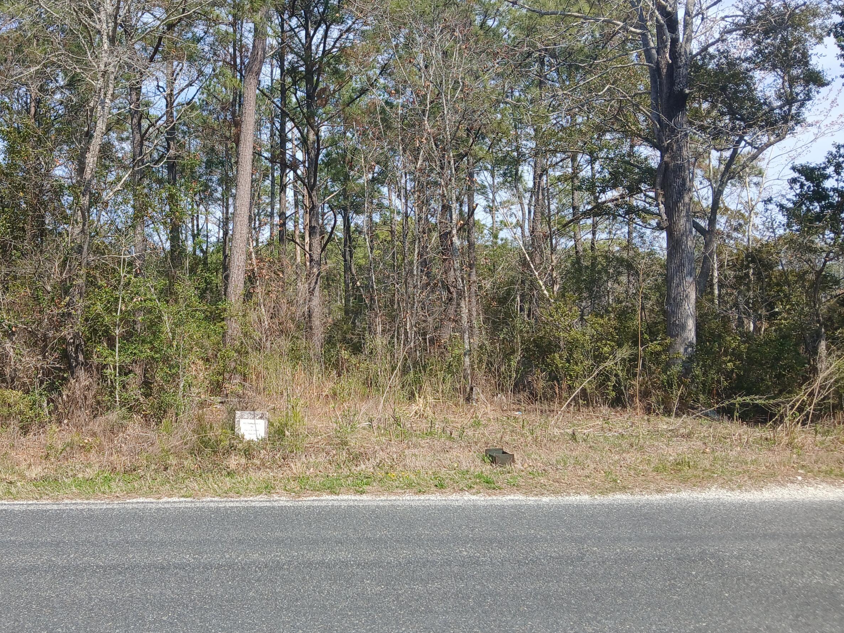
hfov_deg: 54.7
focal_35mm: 33
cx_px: 312
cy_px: 253
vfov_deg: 42.7
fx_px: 805
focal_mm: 3.98
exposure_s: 1/340
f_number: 1.8
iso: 20
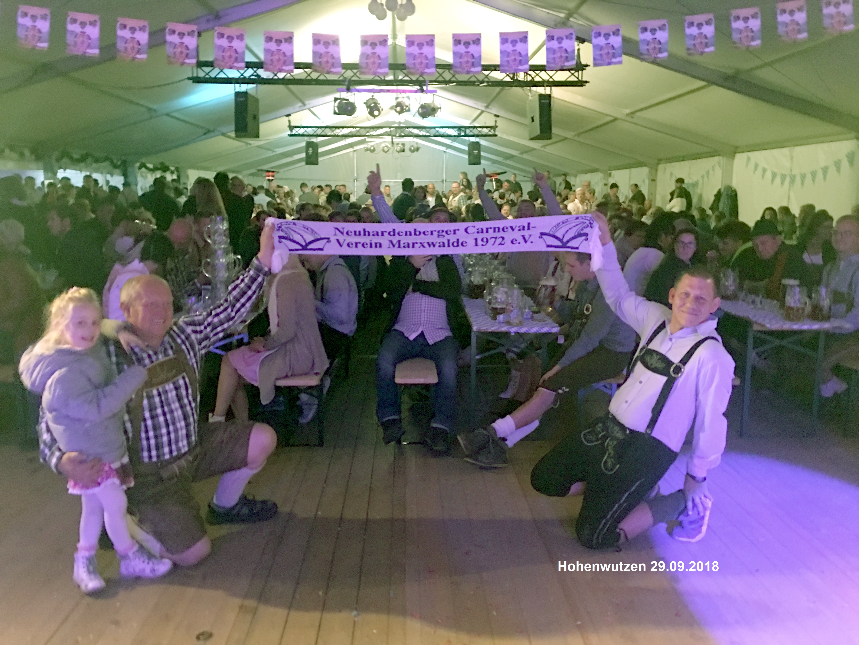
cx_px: 430
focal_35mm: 29
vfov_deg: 48.2
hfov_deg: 61.7
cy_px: 322
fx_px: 720
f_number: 2.2
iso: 200
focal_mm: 4.15
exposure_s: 1/4
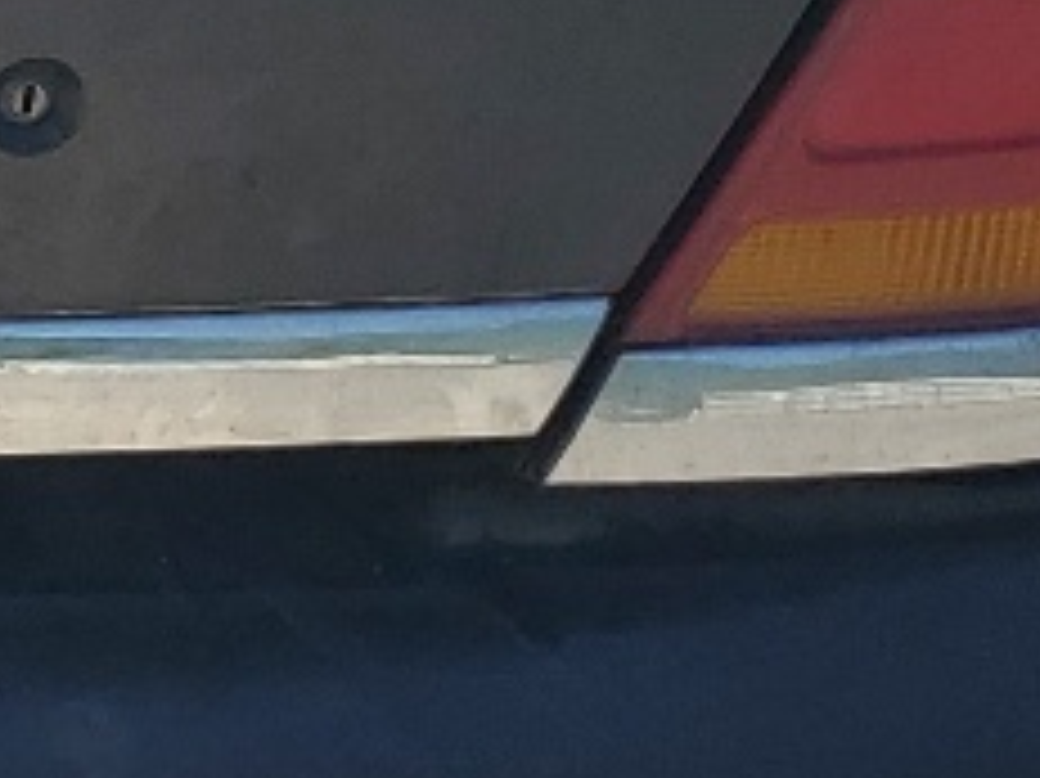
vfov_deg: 8.2
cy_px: -90
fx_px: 5405
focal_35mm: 180
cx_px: -1324
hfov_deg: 9.9
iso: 50
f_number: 1.5
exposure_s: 1/2500
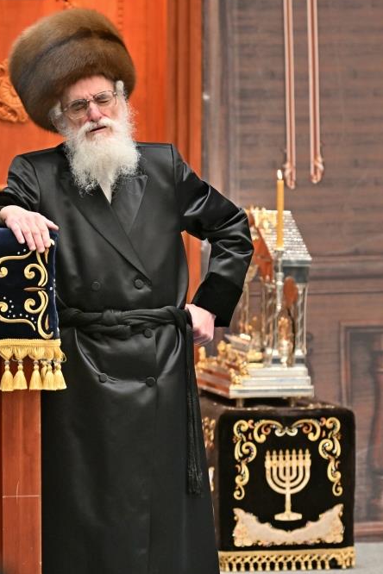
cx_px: 122
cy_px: 361
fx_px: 6622
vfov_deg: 5.0
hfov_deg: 3.3
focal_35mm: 415
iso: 250
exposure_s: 1/200
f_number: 2.8
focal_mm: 180
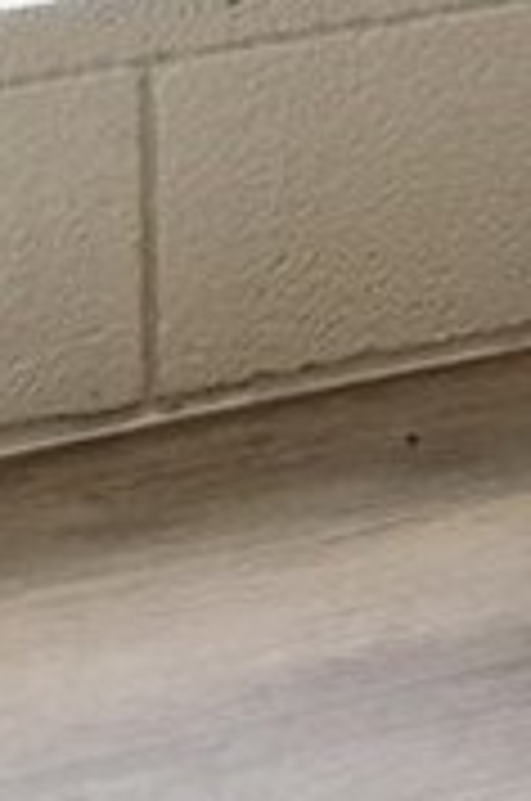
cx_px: 2160
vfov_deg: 9.4
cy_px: -1631
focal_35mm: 172
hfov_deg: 6.4
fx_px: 3820
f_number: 6.3
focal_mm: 10
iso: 200
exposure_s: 1/125
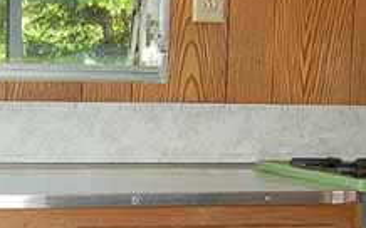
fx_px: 887
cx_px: 51
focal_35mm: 89
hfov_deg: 22.8
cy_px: 209
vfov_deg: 14.5
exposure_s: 1/60
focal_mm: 18
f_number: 3.5
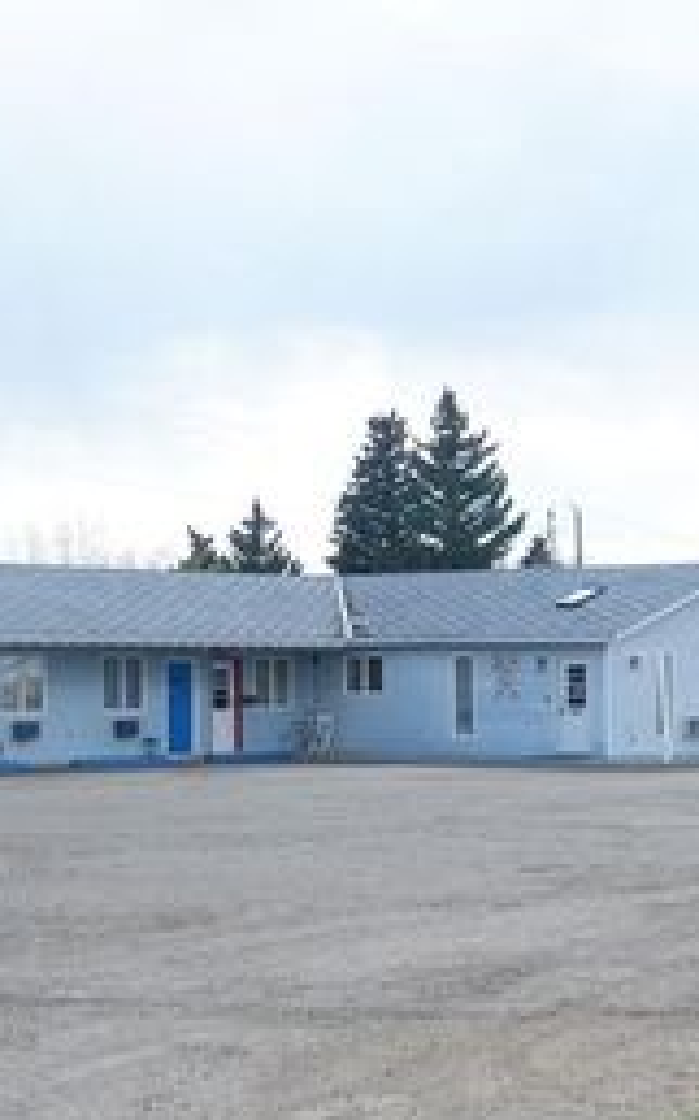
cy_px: 619
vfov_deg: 26.8
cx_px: 634
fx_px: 2350
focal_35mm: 77
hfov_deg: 16.7
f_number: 4.5
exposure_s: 1/680
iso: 200
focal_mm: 26.9
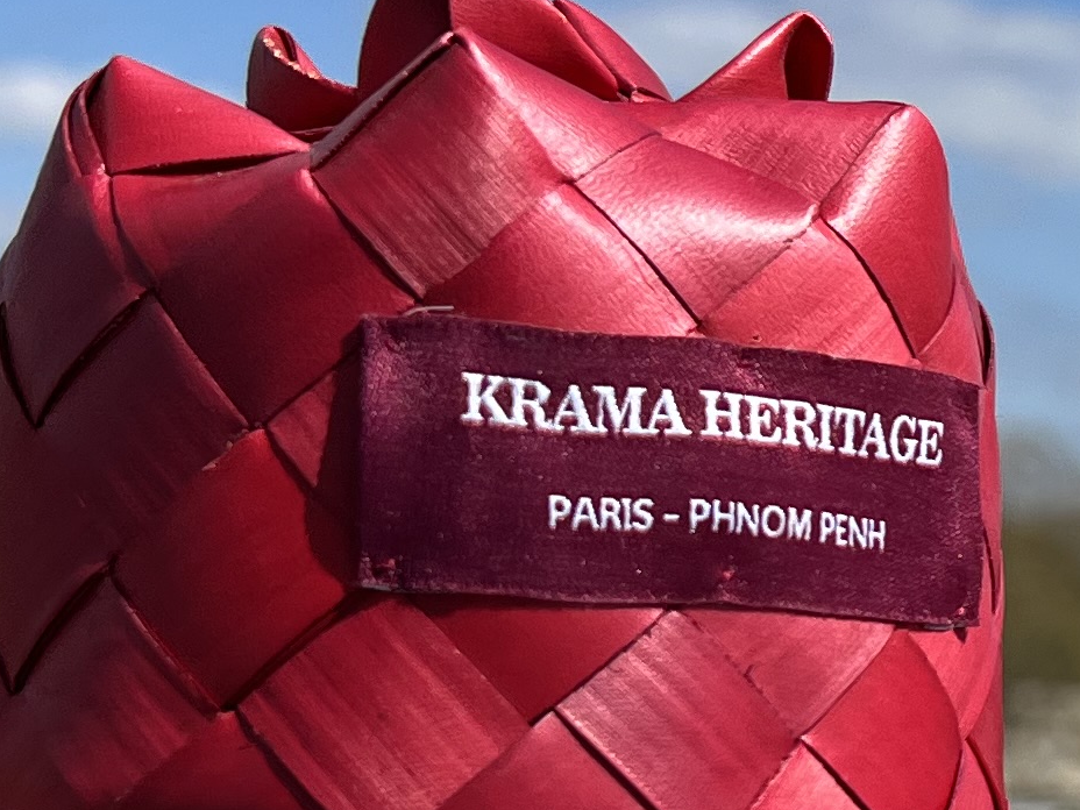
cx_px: 1486
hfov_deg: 16.3
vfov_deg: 13.0
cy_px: 684
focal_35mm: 113
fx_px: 3526
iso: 50
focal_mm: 5.7
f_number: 1.5
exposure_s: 1/5882
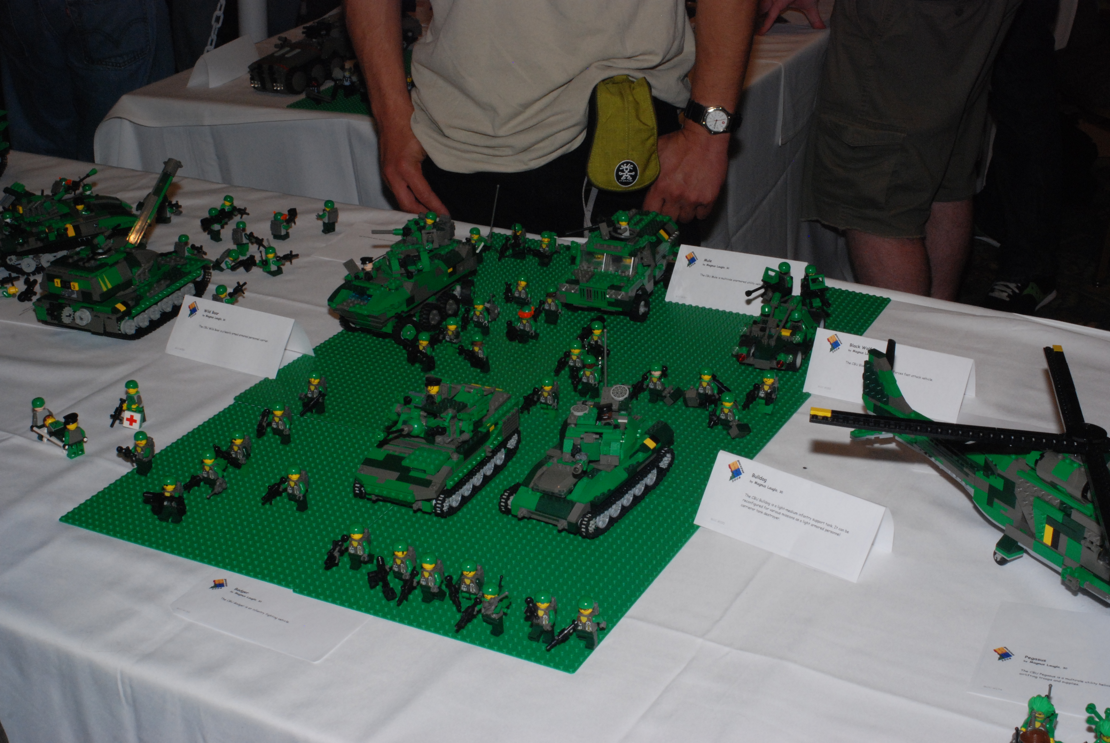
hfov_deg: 37.8
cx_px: 555
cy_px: 372
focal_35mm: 52
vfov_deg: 25.8
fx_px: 1621
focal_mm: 35
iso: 640
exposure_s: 1/60
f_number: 20
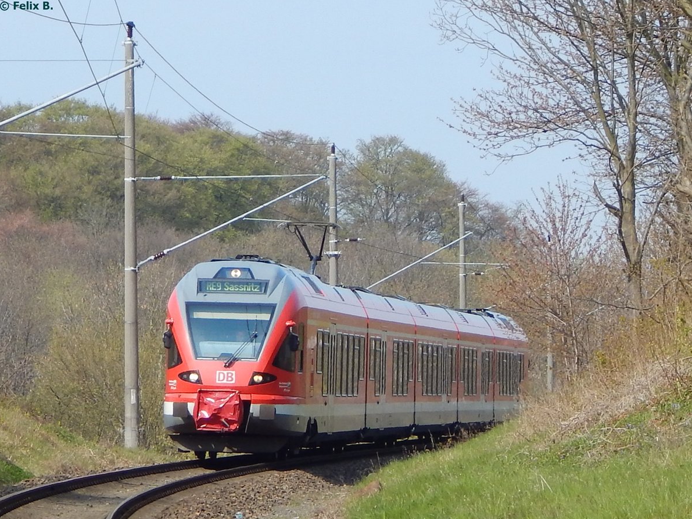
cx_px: 346
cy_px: 260
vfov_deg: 11.2
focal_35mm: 132
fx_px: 2639
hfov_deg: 14.9
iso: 125
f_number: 4.8
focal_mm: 23.4
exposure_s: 1/500
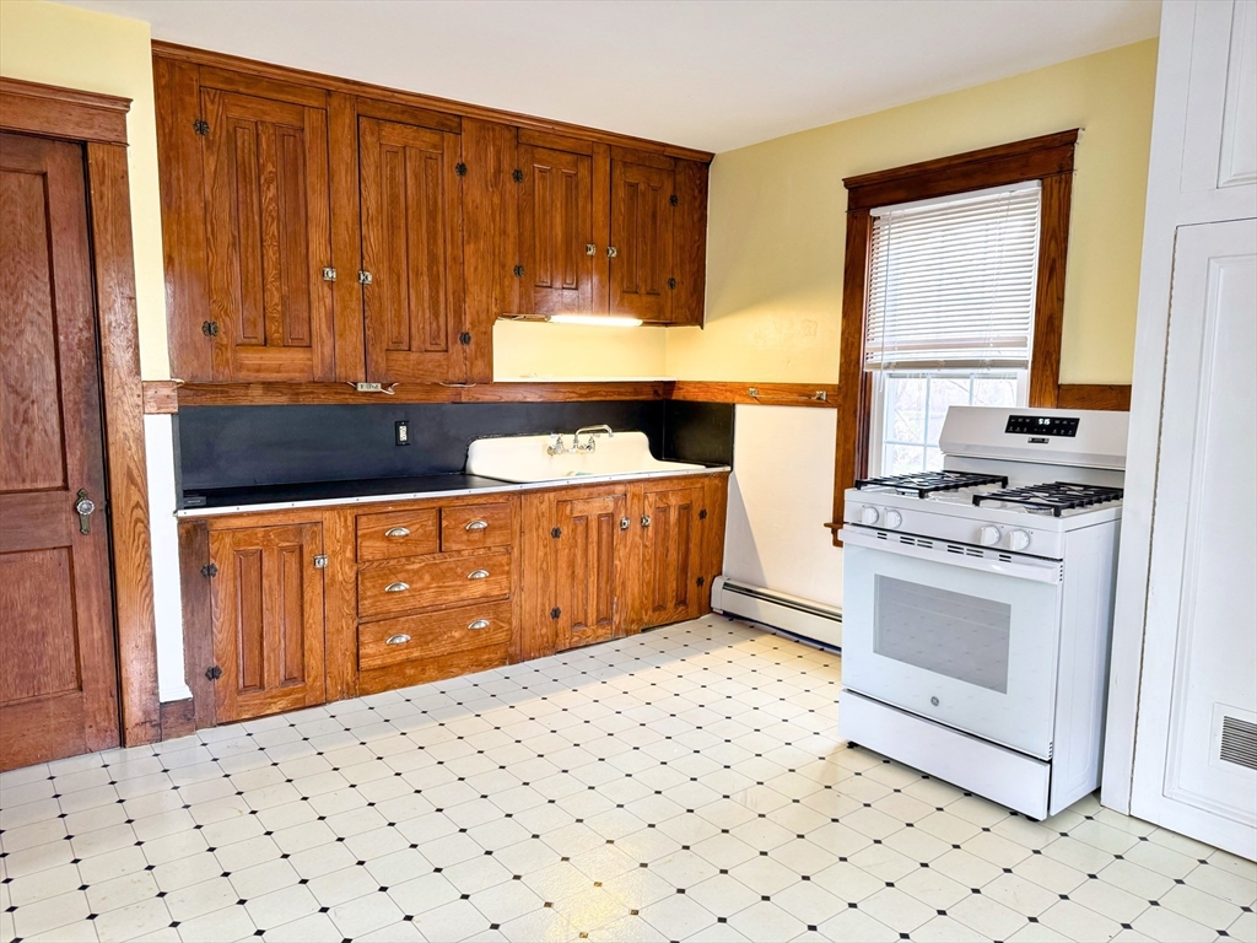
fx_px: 872
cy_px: 472
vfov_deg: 56.8
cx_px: 628
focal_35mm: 24
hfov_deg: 71.6
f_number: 1.78
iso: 160
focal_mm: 6.76
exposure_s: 1/60
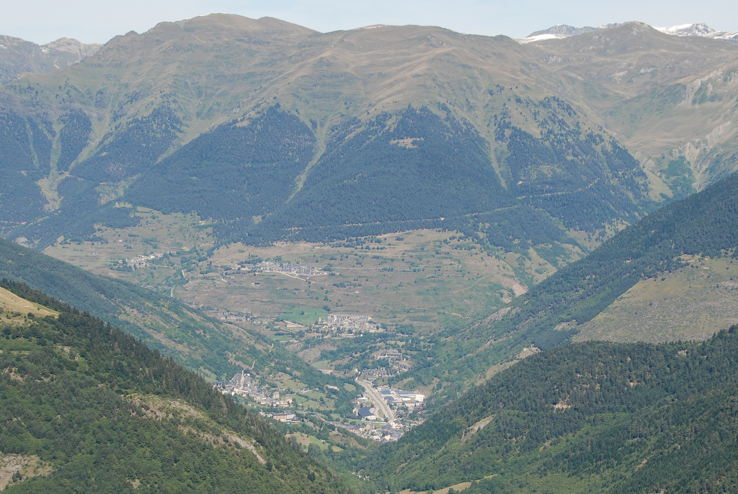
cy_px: 247
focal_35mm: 72
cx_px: 369
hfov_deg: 28.0
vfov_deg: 19.0
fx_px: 1478
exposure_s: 1/250
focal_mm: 48
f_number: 8
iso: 100
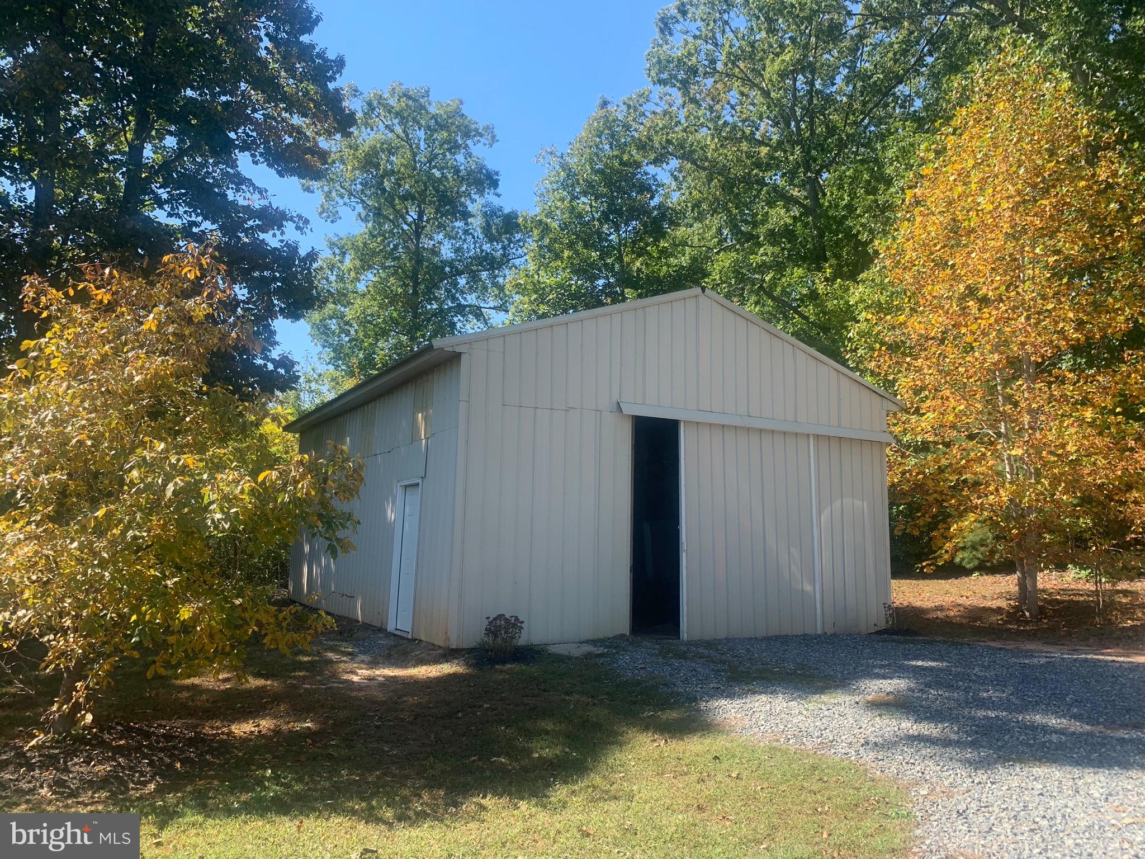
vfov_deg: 53.1
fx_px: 860
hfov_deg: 67.3
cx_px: 572
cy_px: 430
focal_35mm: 26
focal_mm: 4.25
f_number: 1.8
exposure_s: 1/701
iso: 25
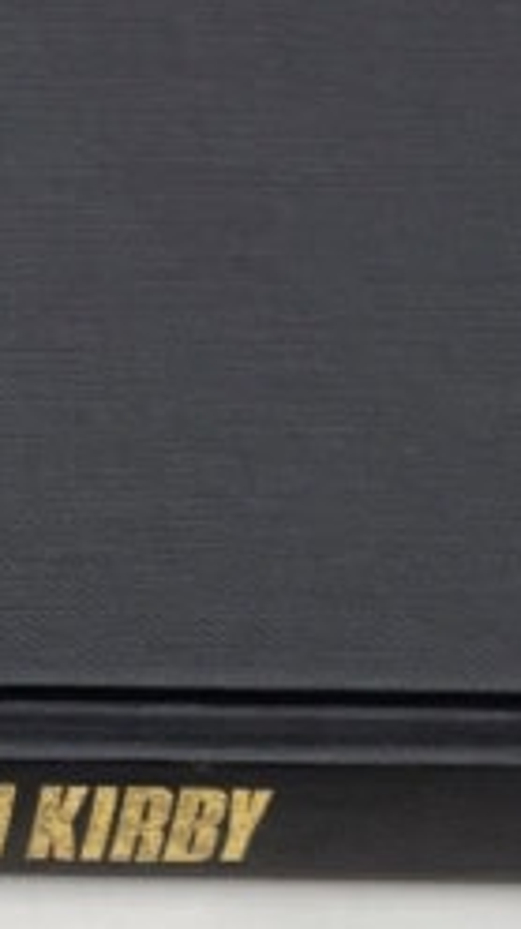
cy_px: 375
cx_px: -585
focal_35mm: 117
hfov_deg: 9.5
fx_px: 2881
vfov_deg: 18.3
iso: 100
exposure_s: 1/121
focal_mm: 4.2
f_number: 1.6
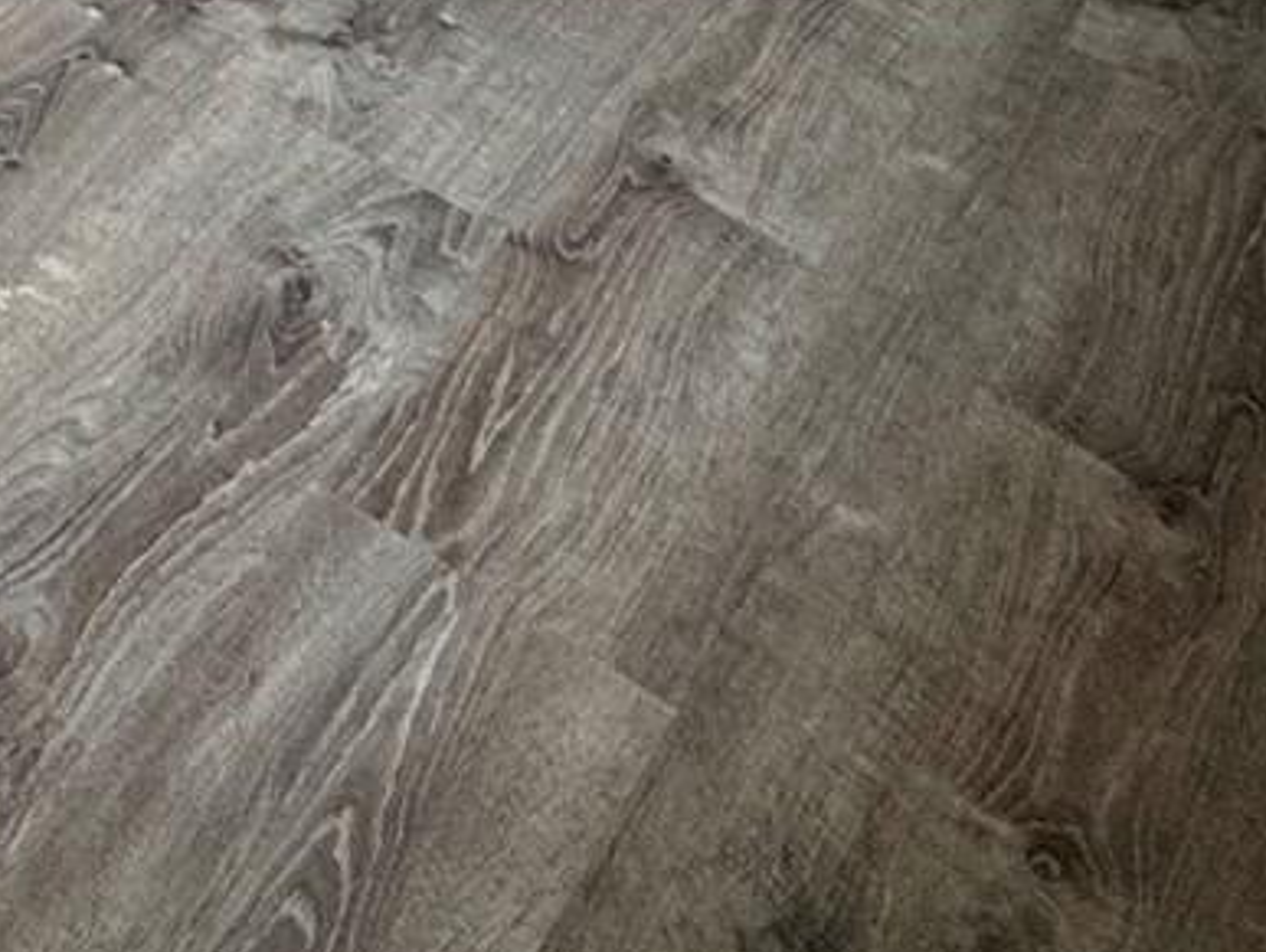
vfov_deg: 15.1
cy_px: -1093
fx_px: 2709
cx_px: -877
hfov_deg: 20.4
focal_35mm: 74
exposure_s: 1/120
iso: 125
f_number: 2.2
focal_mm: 2.22
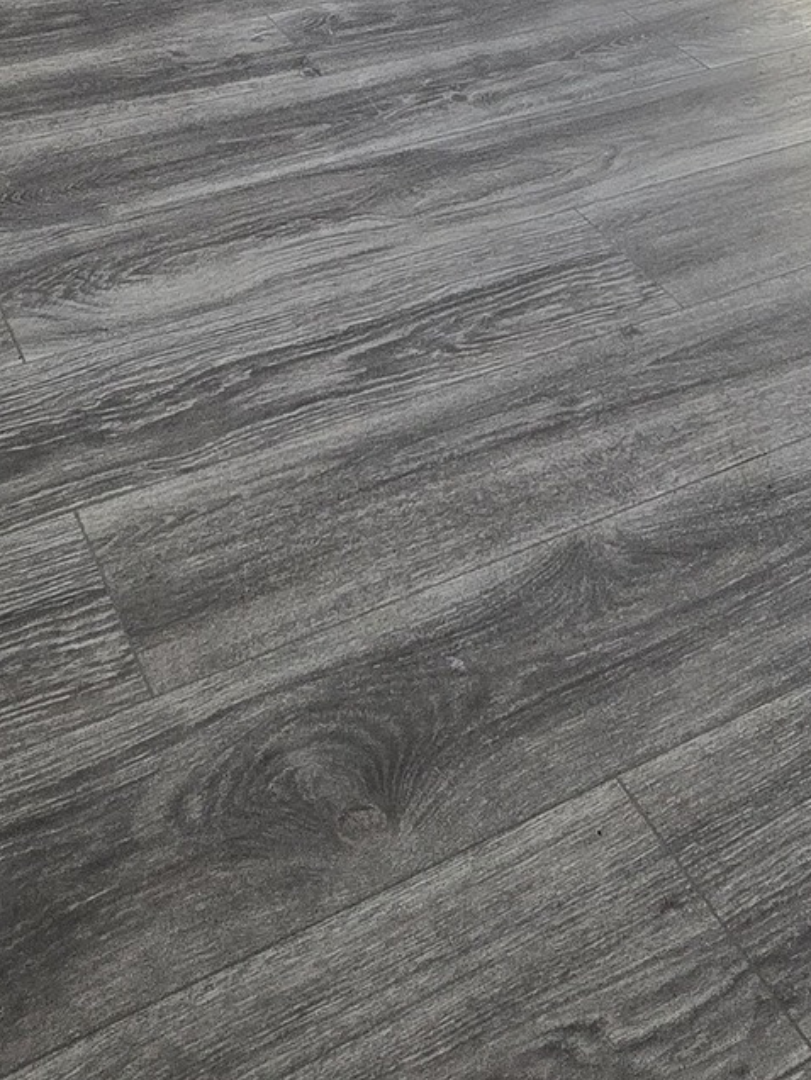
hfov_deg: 30.8
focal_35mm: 47
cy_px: -192
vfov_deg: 33.5
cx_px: 509
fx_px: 1468
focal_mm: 2.2
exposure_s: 1/60
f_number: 2.2
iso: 320
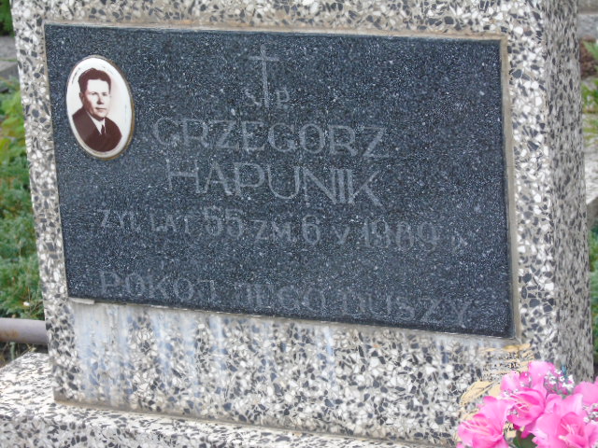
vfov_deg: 10.4
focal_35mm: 142
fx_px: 2453
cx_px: 299
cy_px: 224
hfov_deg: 13.9
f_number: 4.7
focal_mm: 25
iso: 320
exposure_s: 1/125
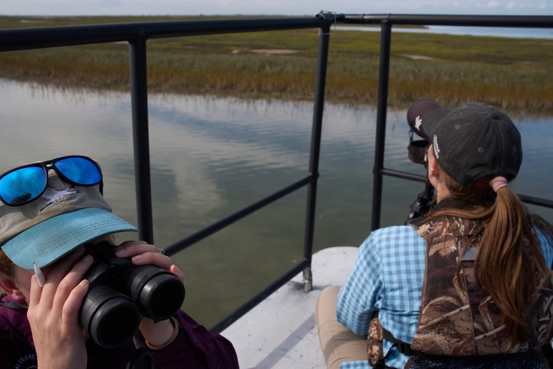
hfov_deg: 63.6
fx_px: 446
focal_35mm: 29
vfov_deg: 44.9
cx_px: 281
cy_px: 209
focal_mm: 24
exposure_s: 1/1250
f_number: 8
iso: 500
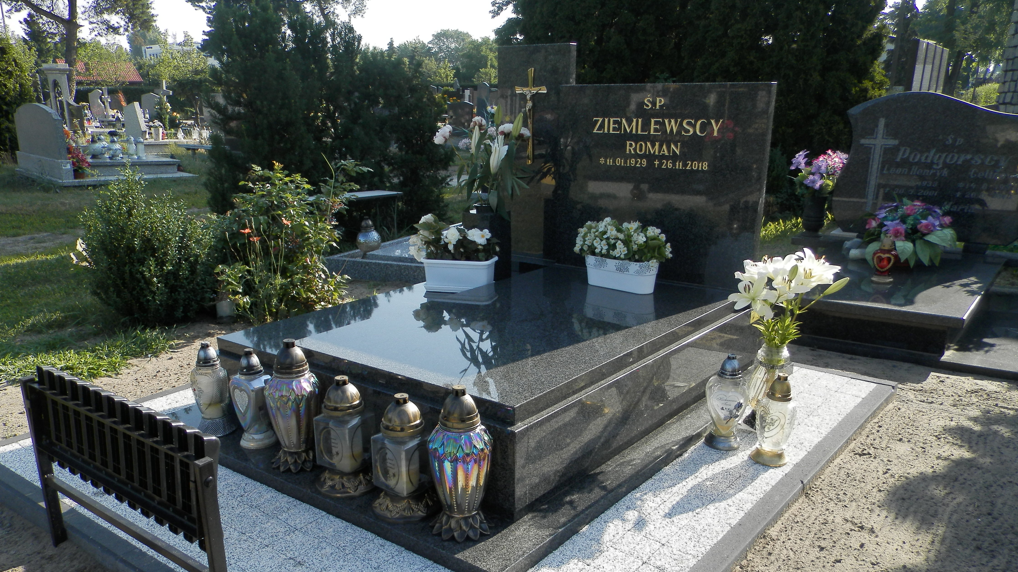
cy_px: 368
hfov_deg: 67.9
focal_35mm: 28
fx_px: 756
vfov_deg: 41.1
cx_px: 499
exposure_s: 1/500
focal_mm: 4.5
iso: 80
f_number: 3.1
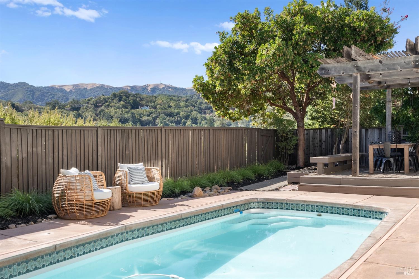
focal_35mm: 35
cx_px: 210
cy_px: 140
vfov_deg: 37.9
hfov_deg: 54.4
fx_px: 407
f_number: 8
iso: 100
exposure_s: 1/160
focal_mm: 35
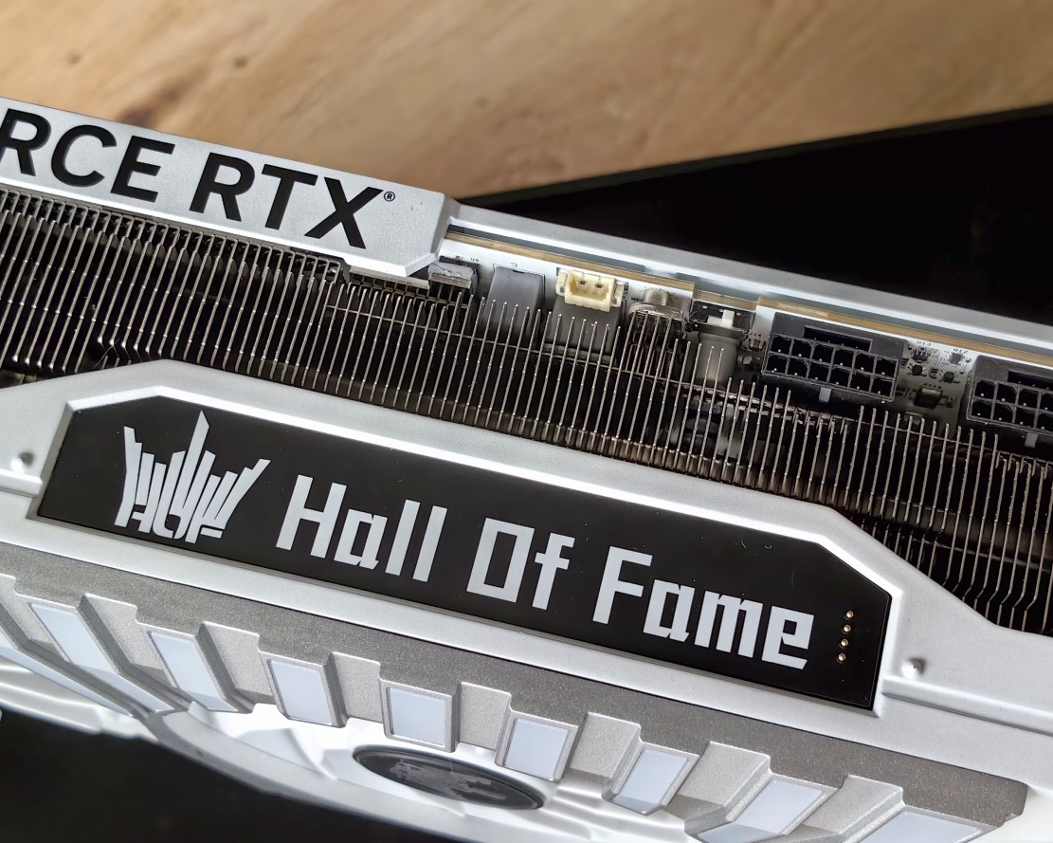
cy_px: 421
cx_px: 498
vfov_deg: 26.2
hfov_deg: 32.5
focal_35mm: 58
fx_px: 1808
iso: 160
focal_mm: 6.35
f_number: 2
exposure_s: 1/99.3
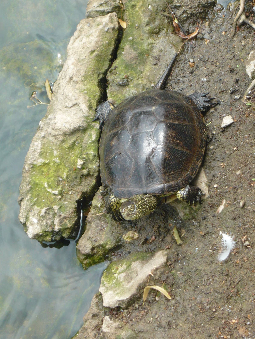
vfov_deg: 12.3
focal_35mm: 160
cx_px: 128
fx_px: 1572
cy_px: 170
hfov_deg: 9.3
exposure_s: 1/125
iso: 100
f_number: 5.1
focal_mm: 16.5
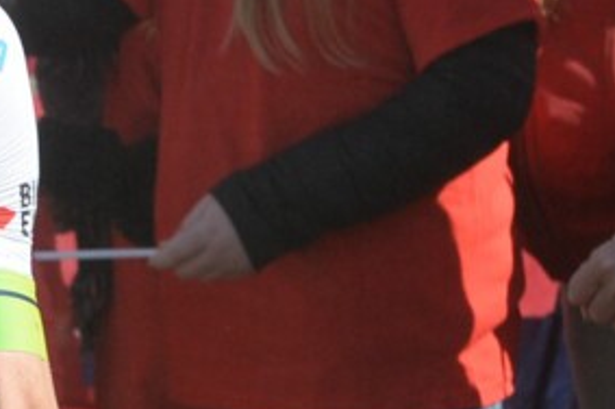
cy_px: 682
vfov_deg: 4.4
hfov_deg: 6.6
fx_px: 5307
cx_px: -289
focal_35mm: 311
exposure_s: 1/2000
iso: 400
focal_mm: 55
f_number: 4.5
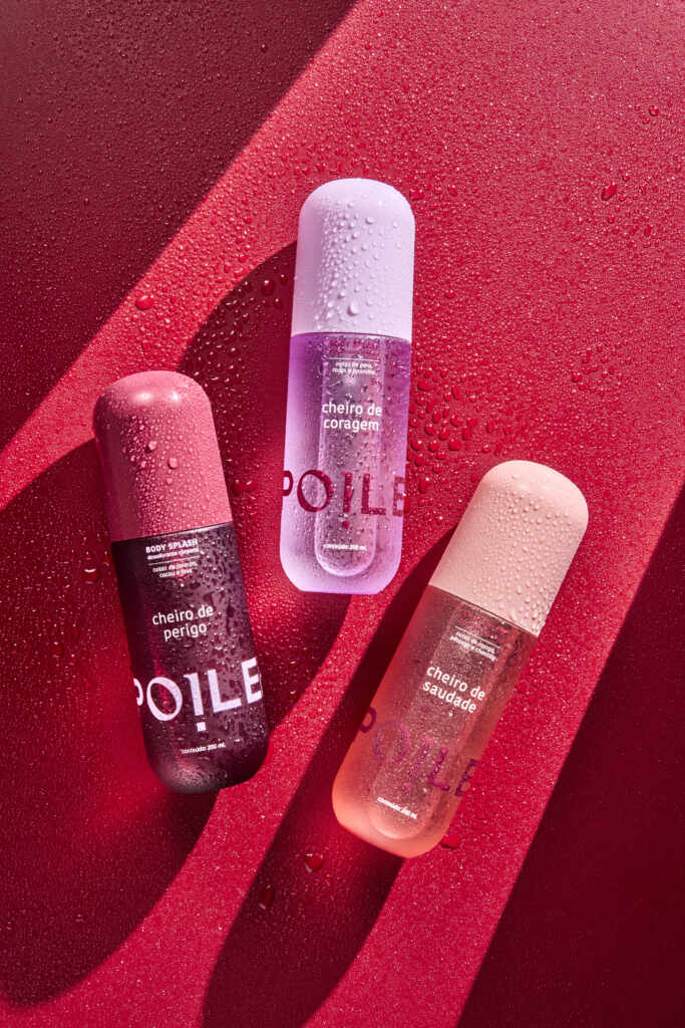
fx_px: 1569
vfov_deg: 36.2
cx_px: 342
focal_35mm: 55
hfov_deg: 24.6
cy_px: 514
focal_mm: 55
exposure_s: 1/125
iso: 400
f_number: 18
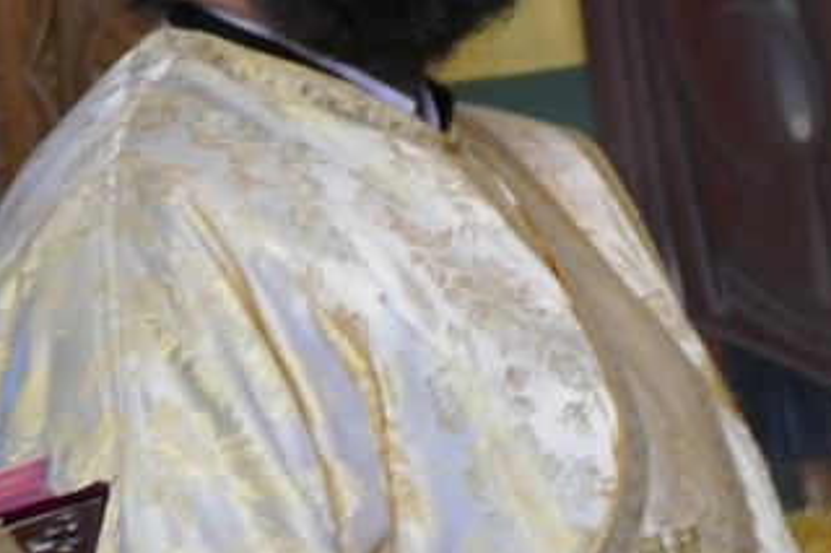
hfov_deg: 4.0
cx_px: -379
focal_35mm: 510
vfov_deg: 2.7
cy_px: 288
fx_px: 11766
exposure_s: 1/100
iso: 1250
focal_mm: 61.93
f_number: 4
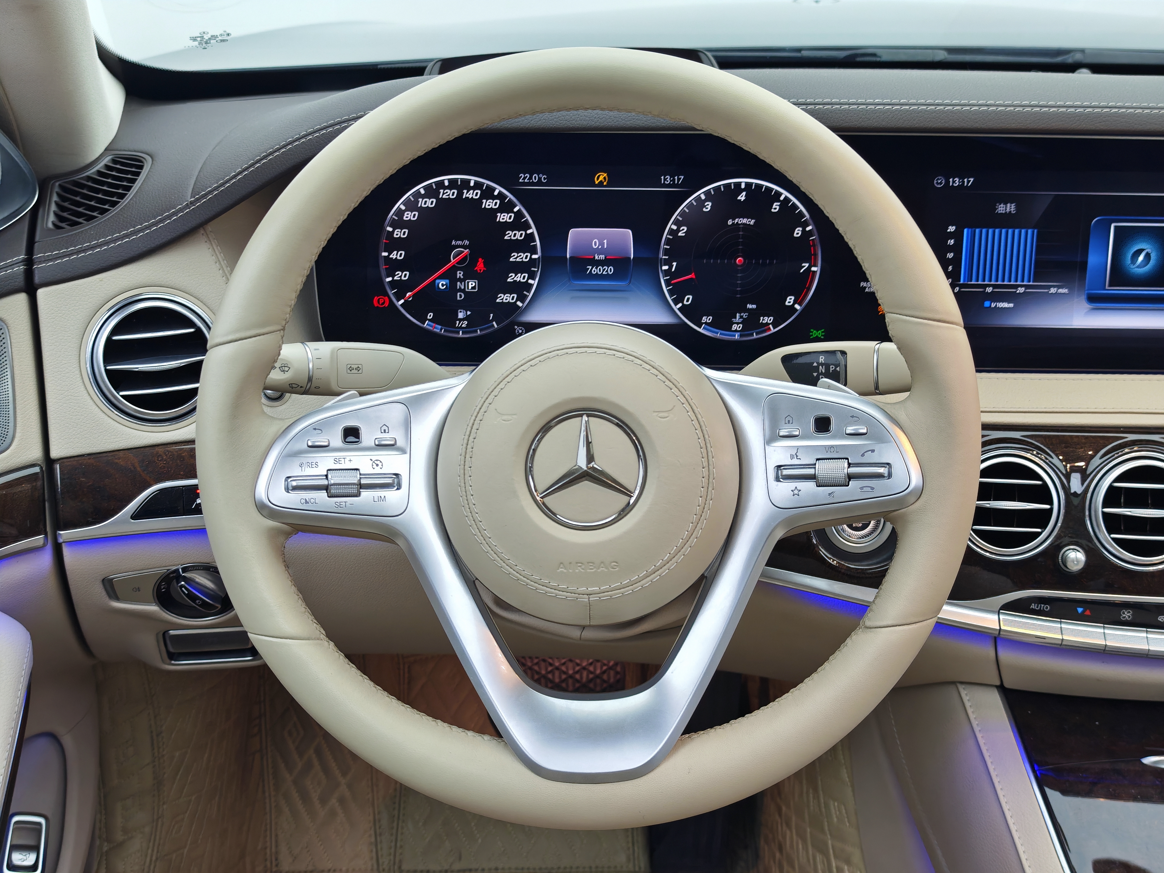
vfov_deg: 31.5
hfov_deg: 41.2
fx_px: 1547
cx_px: 582
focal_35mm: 46
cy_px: 436
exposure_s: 1/71.4
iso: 115
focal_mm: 8.72
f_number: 2
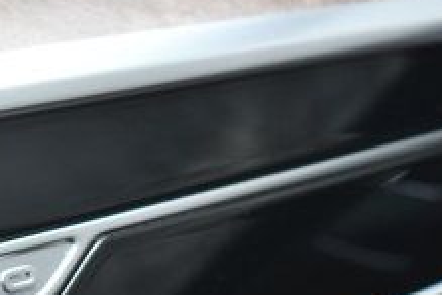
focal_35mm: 175
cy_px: 304
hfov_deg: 11.5
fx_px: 2148
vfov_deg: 7.8
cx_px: -81
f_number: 4.8
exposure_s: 1/200
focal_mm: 40
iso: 800
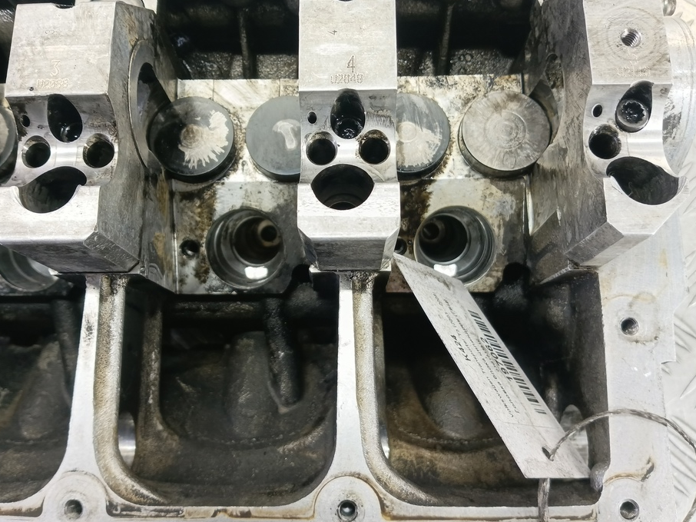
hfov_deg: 67.2
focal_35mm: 26
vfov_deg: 53.0
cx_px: 325
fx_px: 523
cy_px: 245
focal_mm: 4.11
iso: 216
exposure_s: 1/33.3
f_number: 1.6
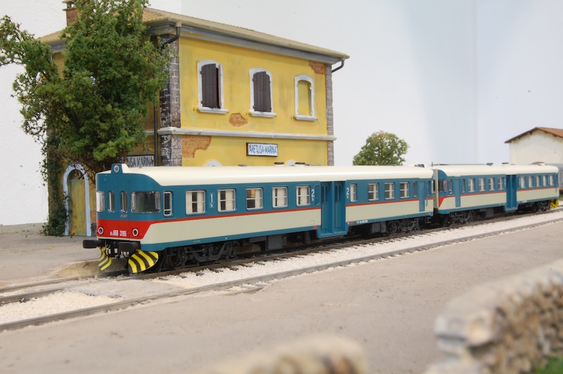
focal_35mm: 52
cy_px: 187
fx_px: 820
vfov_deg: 25.7
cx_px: 282
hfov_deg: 37.9
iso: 400
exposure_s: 2
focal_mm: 35
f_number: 29
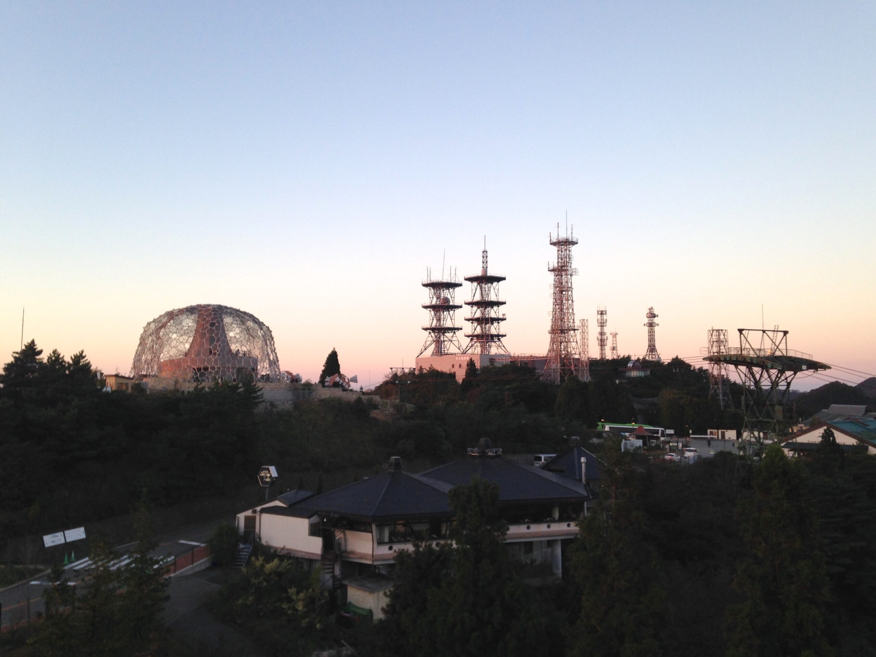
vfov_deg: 42.9
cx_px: 438
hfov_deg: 55.4
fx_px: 835
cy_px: 328
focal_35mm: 33
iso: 50
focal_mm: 4.12
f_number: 2.4
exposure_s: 1/120
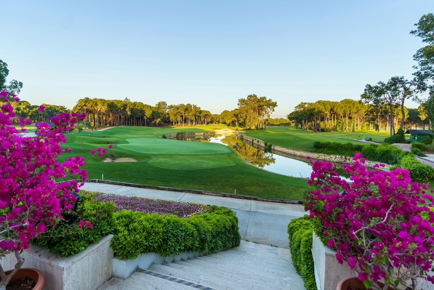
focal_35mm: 16
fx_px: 193
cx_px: 217
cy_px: 145
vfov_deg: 73.8
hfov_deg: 96.7
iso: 160
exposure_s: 1/8000
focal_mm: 16
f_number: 2.8
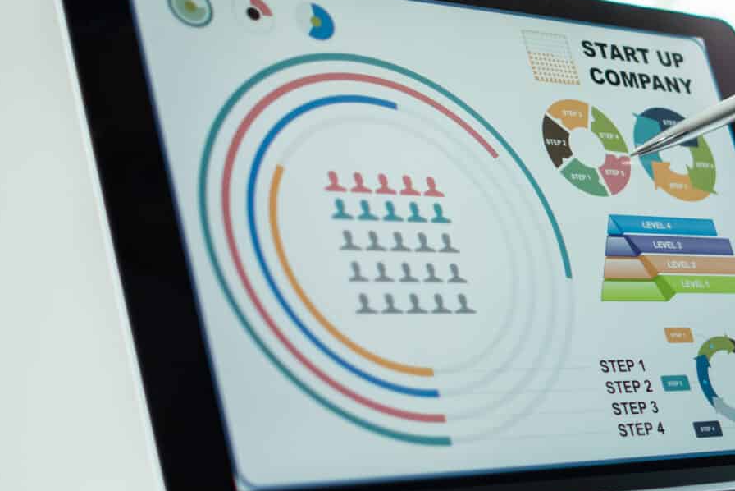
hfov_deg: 21.1
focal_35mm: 90
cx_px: 867
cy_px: 264
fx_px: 1838
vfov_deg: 15.2
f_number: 1.8
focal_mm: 28
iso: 200
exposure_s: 1/250
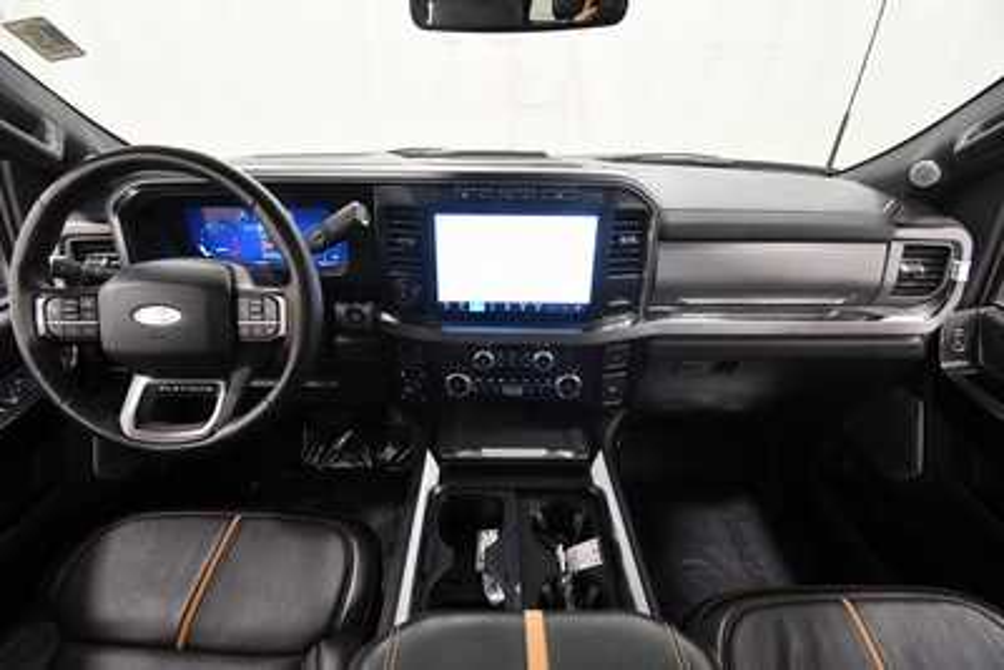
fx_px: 418
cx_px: 502
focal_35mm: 15
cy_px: 335
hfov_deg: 100.4
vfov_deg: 77.4
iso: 2200
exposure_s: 1/125
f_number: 4.5
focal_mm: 10
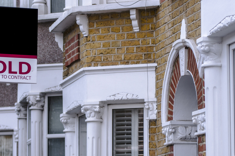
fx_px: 1318
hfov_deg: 10.2
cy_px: 86
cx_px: 97
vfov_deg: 6.8
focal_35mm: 202
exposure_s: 1/60
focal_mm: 70
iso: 160
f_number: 2.8
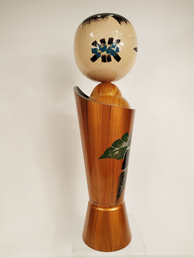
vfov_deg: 71.6
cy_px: 129
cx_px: 97
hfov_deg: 56.8
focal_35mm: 24
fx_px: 179
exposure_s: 1/103
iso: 100
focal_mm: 3.94
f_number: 1.9
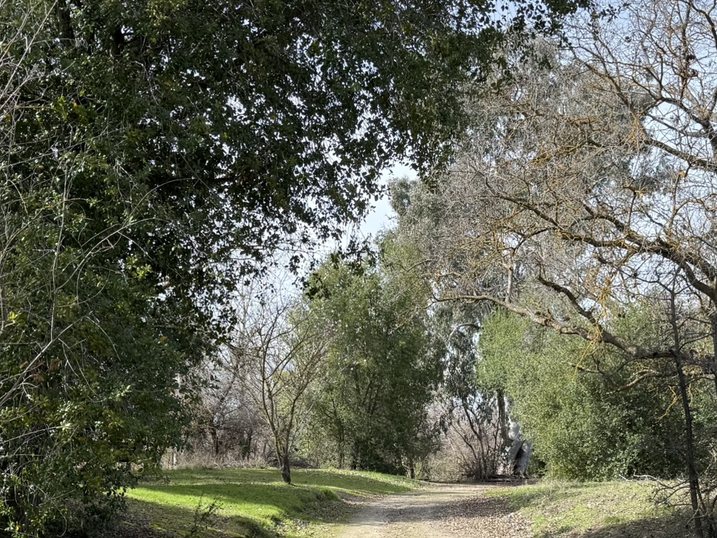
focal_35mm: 50
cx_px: 419
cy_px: 464
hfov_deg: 38.1
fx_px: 1036
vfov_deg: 28.2
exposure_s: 1/1585
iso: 100
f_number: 1.78
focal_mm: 6.76
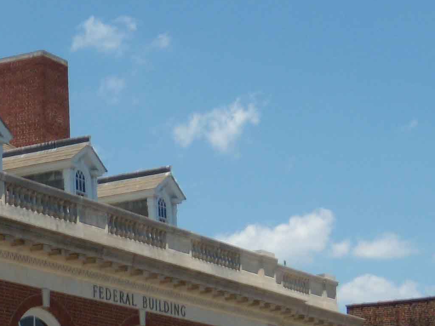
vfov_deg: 12.8
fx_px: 1445
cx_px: -202
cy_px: 260
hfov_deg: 15.8
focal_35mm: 115
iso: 80
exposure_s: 1/160
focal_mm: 6.4
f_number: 8.5
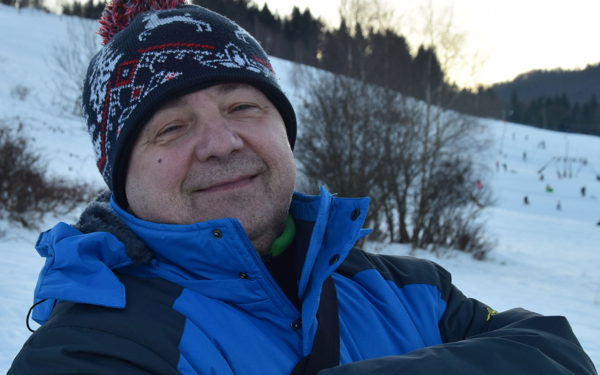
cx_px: 273
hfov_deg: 24.1
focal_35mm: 86
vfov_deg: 15.2
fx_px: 1403
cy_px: 230
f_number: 9
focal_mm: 35
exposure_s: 1/160
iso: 400
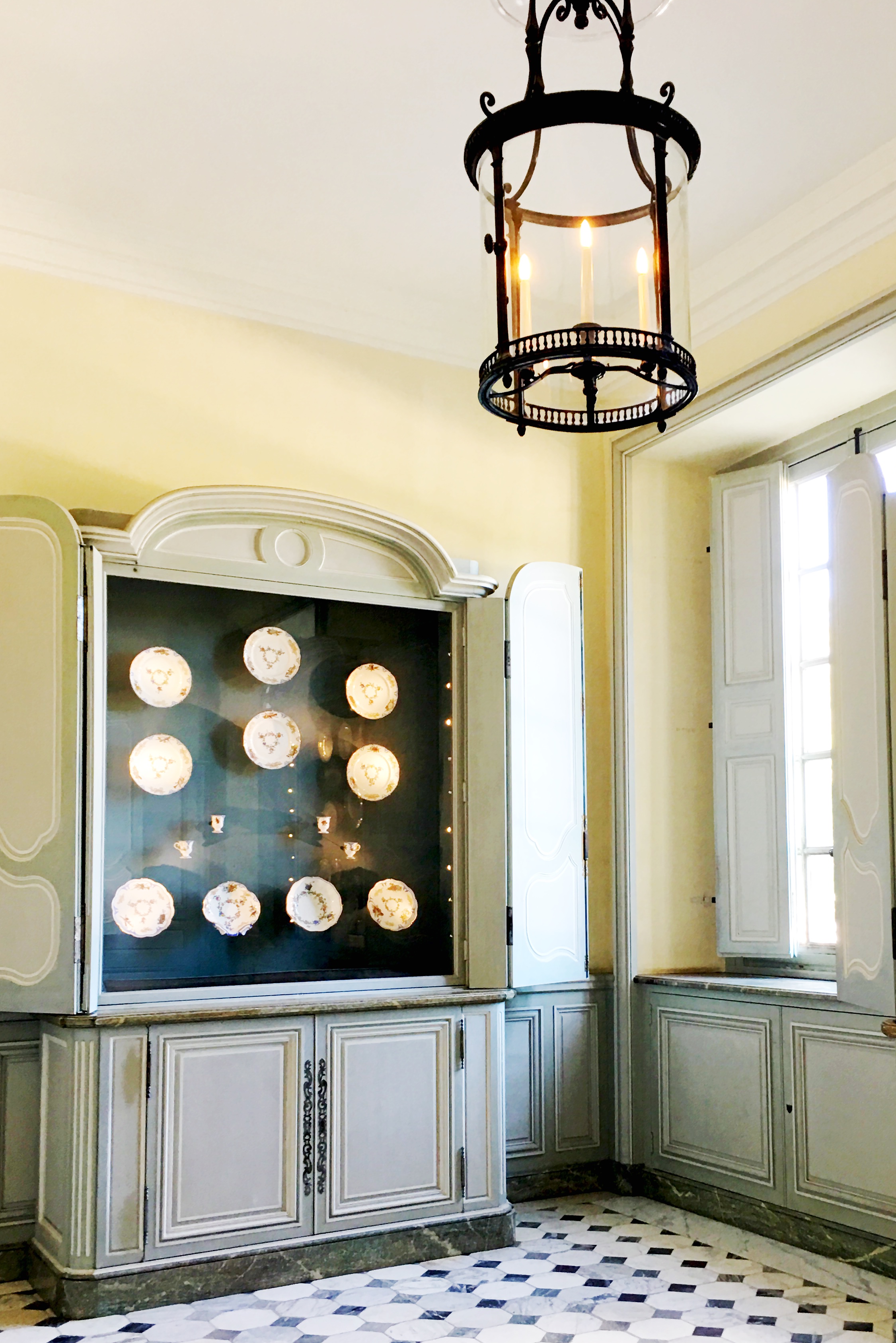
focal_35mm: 36
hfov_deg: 36.7
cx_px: 557
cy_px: 798
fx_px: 1344
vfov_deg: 52.8
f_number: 2.2
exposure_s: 1/17
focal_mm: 4.15
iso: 40
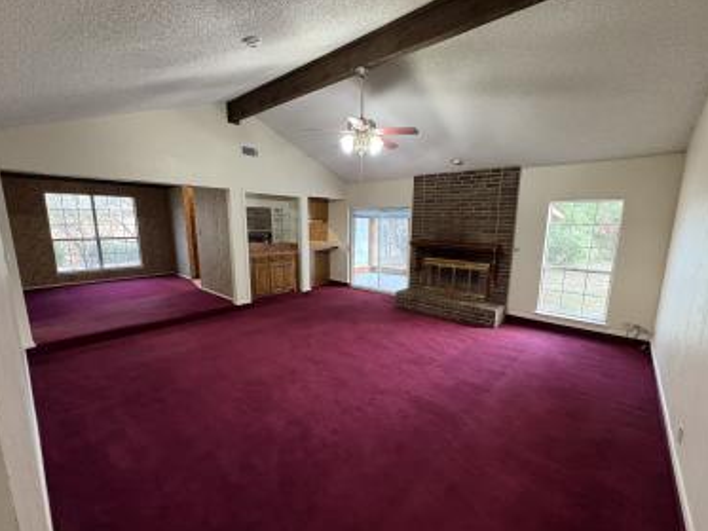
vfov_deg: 81.7
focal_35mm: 15
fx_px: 307
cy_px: 275
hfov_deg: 98.1
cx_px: 368
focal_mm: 2.22
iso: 640
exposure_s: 1/60
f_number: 2.2
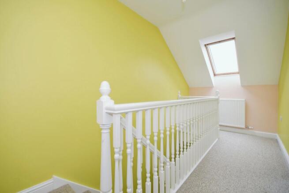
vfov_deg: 77.4
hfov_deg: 100.4
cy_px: 96
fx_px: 120
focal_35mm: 15
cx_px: 144
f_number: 8
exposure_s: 1/60
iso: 400
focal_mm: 10
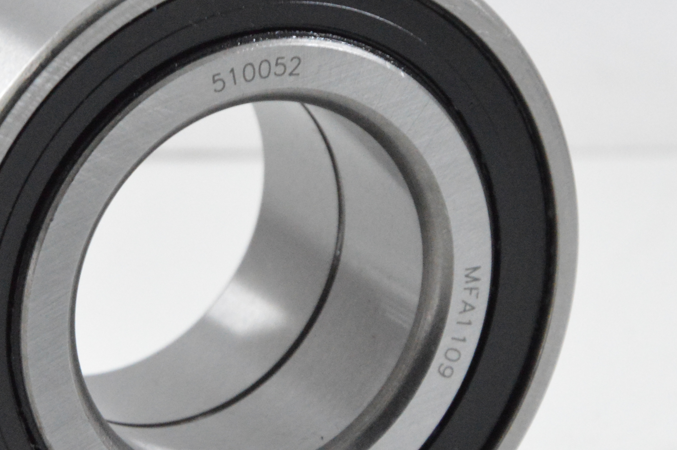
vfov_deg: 4.1
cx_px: 197
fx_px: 6256
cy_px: 225
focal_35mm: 333
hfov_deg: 6.2
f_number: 8
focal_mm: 80
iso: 3200
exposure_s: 1/100
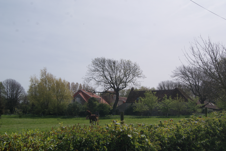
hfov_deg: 43.6
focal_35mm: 45
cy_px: 76
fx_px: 283
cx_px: 113
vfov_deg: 29.9
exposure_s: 1/250
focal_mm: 30
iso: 100
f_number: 13
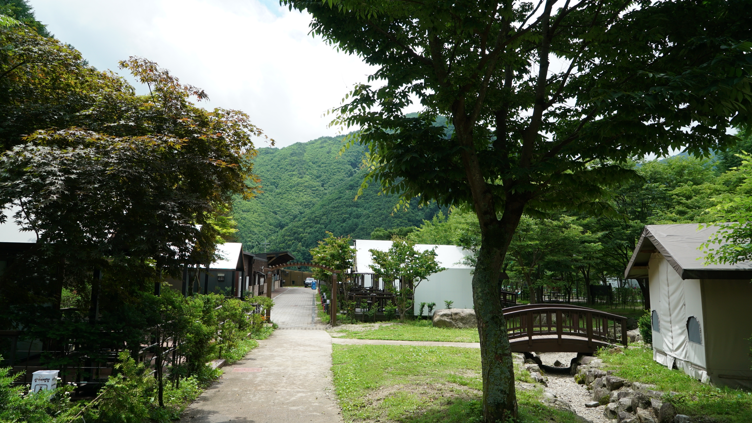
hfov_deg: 71.9
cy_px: 195
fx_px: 518
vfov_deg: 44.3
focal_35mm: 26
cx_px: 371
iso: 400
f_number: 10
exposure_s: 1/400
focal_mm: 24
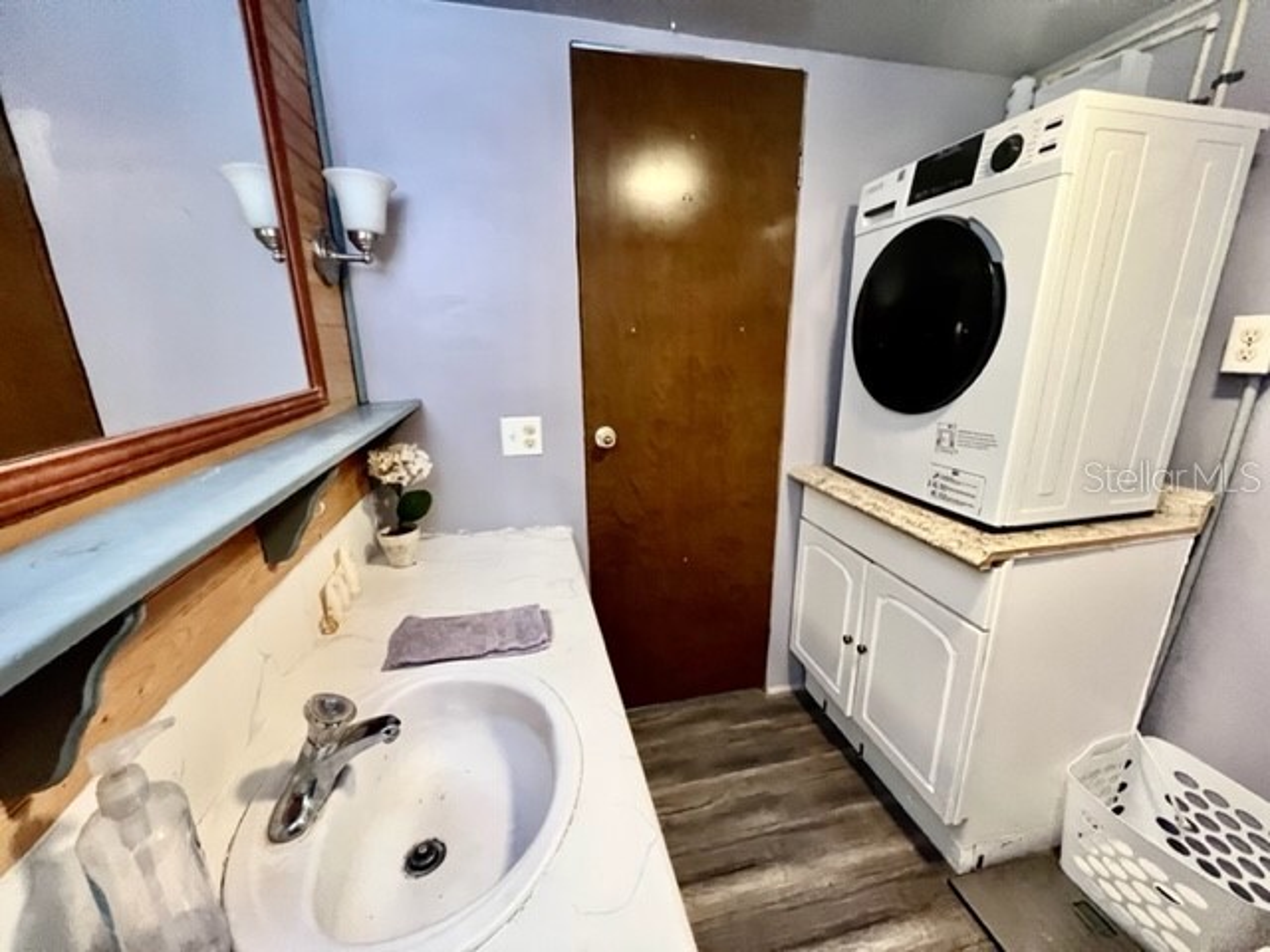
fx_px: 477
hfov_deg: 106.2
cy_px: 476
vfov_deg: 89.9
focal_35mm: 13
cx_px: 635
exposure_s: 1/60
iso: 800
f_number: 1.8
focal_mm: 1.57
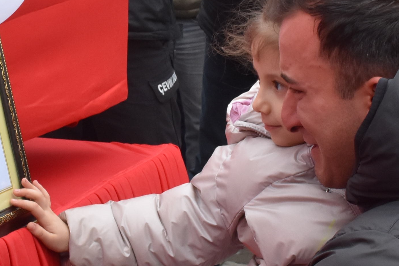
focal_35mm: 116
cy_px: 89
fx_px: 1286
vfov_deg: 11.8
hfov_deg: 17.6
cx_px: 114
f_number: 8
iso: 800
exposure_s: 1/320
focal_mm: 24
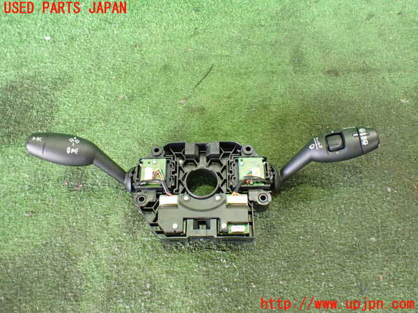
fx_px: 362
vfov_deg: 46.8
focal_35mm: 30
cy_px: 156
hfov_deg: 60.0
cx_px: 209
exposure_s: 1/30
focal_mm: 5.4
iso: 800
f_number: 2.3
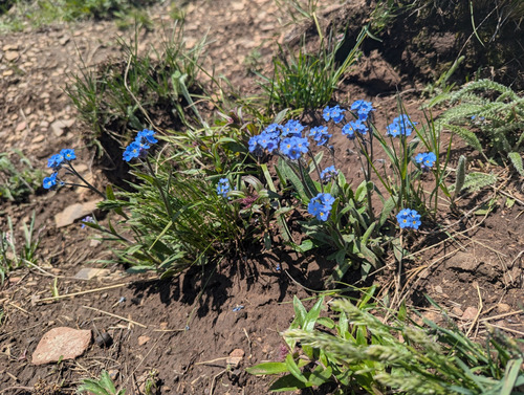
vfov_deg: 57.0
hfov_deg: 71.5
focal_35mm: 24
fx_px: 364
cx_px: 262
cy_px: 198
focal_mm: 6.81
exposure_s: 1/2020
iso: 43
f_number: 1.85
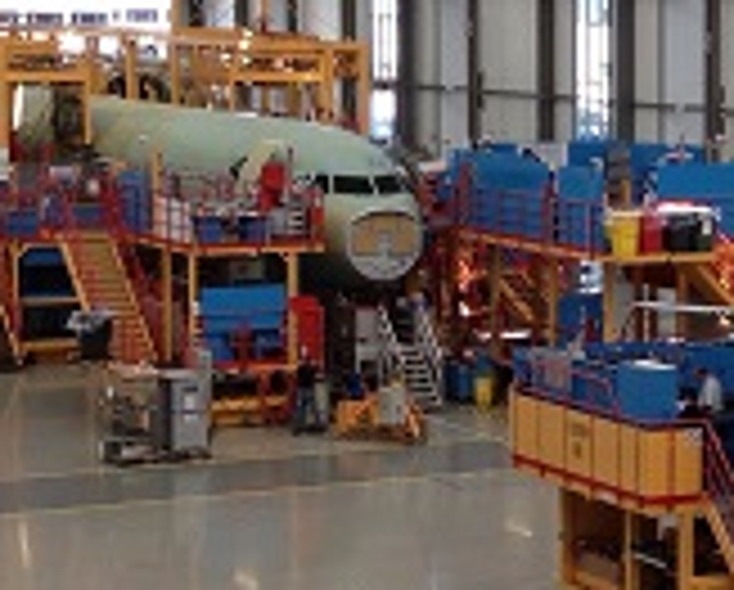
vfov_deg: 11.2
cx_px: 1117
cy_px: 236
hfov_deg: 13.1
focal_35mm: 138
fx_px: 3003
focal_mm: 4.13
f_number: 2.4
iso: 50
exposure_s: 1/141
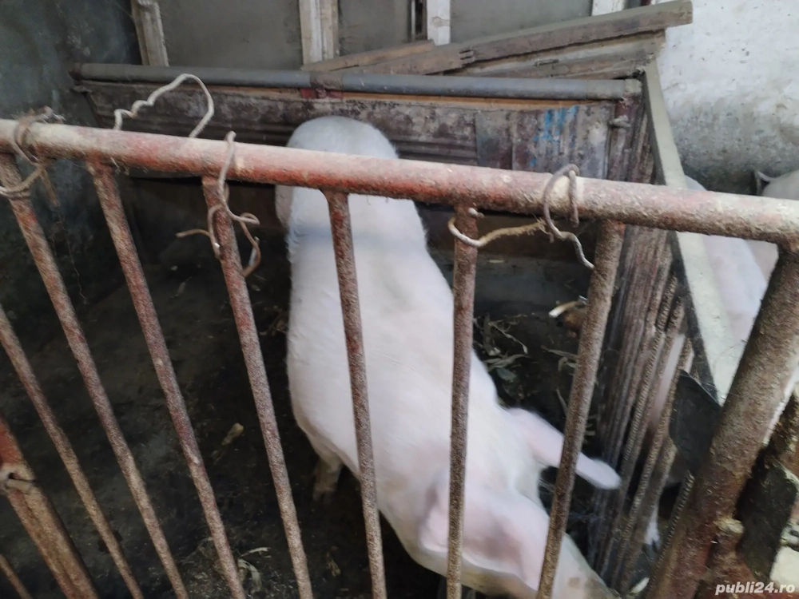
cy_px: 300
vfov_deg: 48.2
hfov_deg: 61.7
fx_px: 669
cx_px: 400
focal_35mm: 29
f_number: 1.8
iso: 1027
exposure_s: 1/25
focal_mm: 4.75
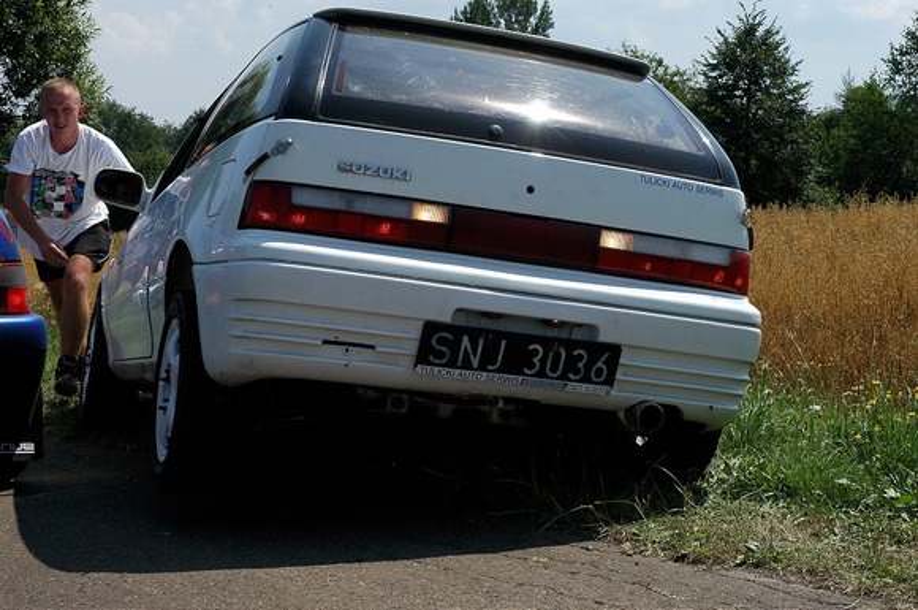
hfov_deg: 33.4
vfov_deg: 22.6
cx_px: 459
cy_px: 305
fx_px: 1528
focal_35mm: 60
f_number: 13
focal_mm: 40
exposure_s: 1/500
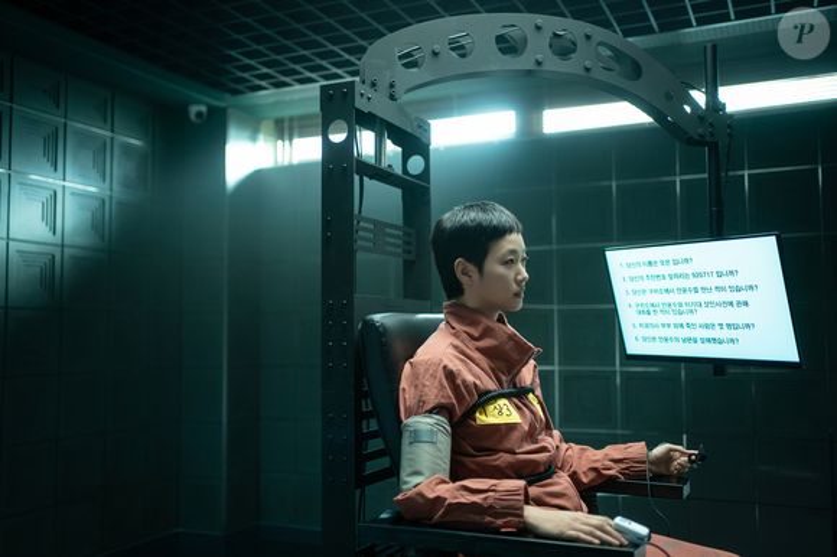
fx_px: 813
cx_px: 418
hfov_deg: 54.5
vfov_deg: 37.8
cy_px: 278
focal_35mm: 35
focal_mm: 35
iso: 2000
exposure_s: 1/500
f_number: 1.8
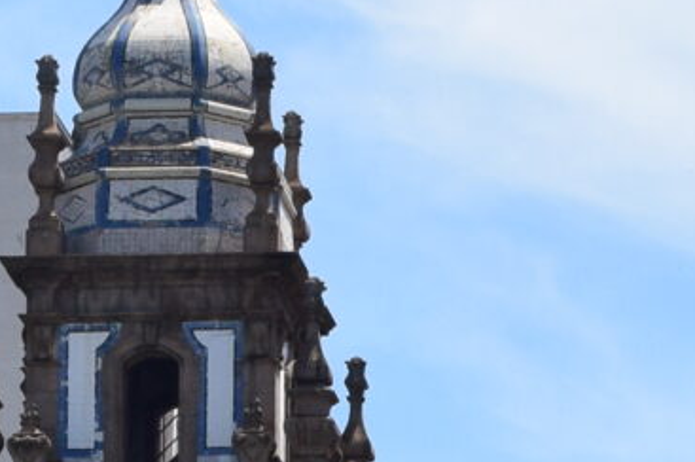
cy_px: 1020
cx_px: 1042
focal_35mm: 398
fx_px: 7677
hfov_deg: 5.1
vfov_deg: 3.4
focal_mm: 38
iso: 400
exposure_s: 1/400
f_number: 11
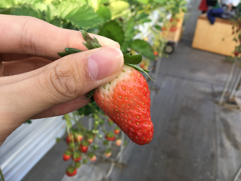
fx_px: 202
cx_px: 120
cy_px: 90
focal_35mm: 29
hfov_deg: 61.7
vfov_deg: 48.2
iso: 25
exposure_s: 1/141
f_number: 2.2
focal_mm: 4.15
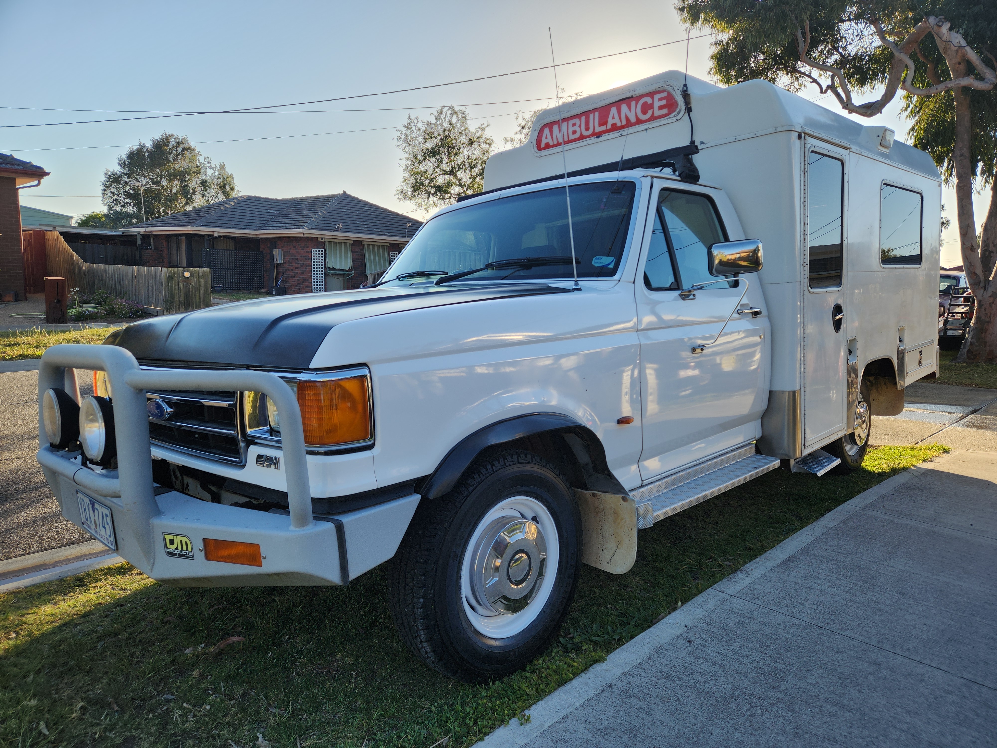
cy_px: 374
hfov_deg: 73.9
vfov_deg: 58.9
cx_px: 498
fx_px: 662
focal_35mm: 23
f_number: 1.8
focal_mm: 5.4
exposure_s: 1/677
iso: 20
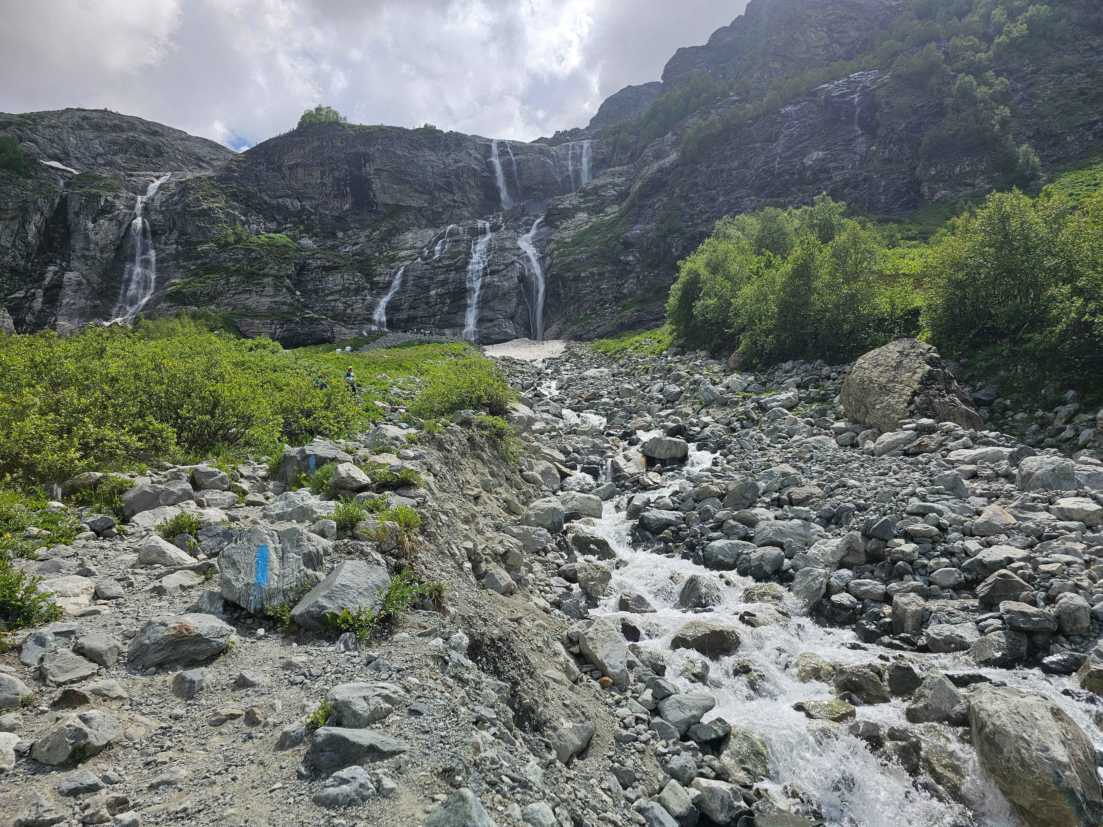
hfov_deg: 73.9
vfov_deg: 58.9
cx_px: 552
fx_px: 733
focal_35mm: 23
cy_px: 414
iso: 10
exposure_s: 1/1293
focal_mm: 6.3
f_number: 1.7
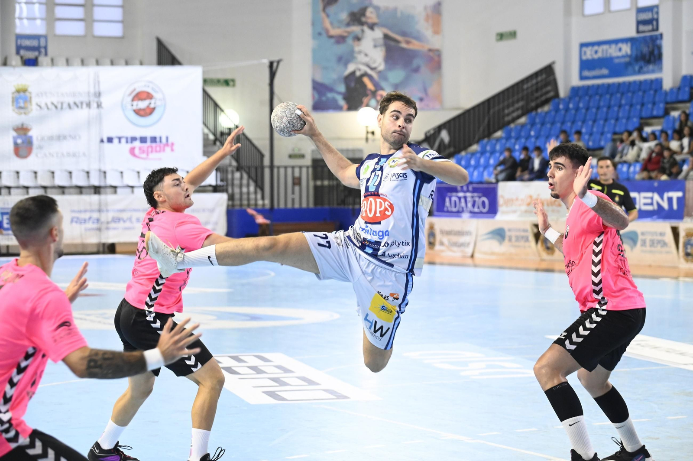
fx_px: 1827
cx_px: 346
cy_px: 230
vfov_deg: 14.4
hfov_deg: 21.5
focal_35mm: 95
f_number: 4
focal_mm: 95
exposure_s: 1/500
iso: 6400
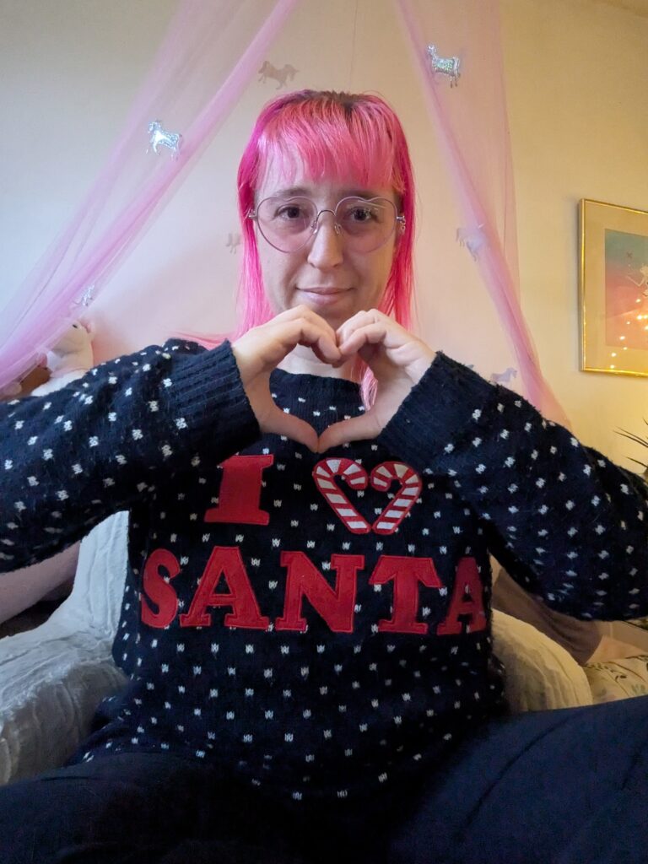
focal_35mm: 21
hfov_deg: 63.4
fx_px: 524
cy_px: 432
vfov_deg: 79.0
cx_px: 324
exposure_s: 1/16.7
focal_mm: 2.74
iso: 3432
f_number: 2.2
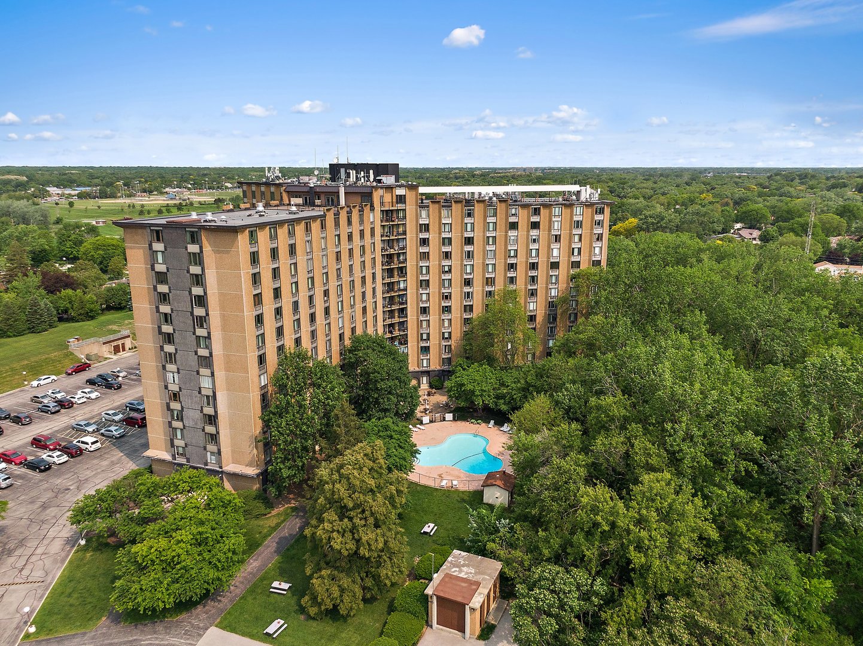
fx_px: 598
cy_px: 323
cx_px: 432
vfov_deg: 56.8
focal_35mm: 24
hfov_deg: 71.6
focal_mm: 4.39
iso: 100
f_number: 2.8
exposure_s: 1/1600
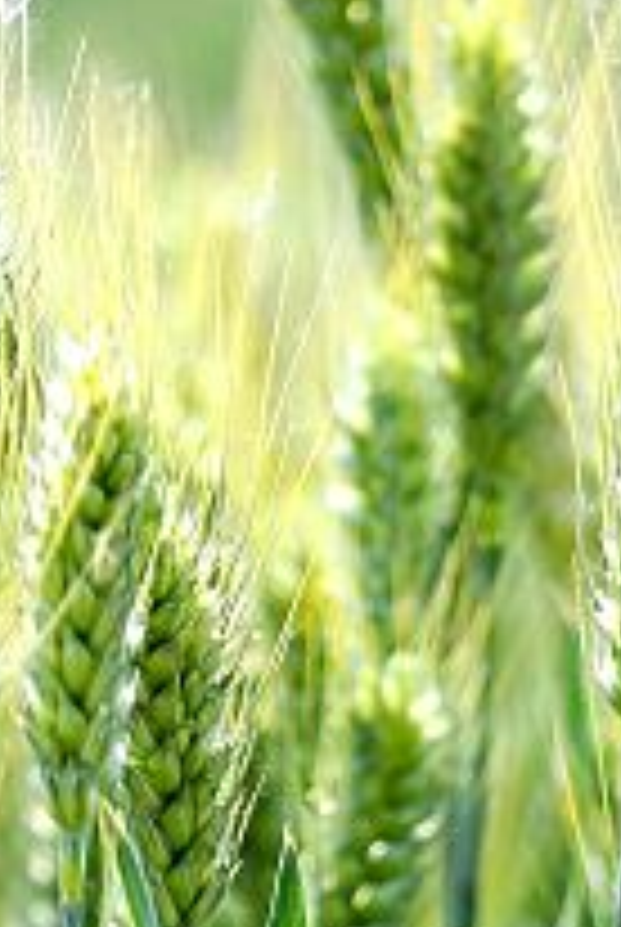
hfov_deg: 1.8
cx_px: 2295
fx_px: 19572
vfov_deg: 2.7
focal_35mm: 759
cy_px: 983
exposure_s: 1/800
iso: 200
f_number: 5
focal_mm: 102
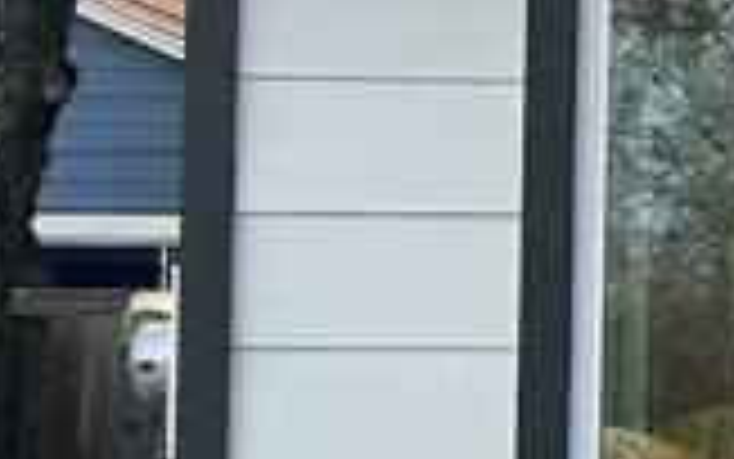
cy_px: 284
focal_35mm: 173
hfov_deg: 9.3
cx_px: 2274
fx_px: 3462
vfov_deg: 7.6
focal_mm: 5.7
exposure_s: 1/1135
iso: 50
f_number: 1.5
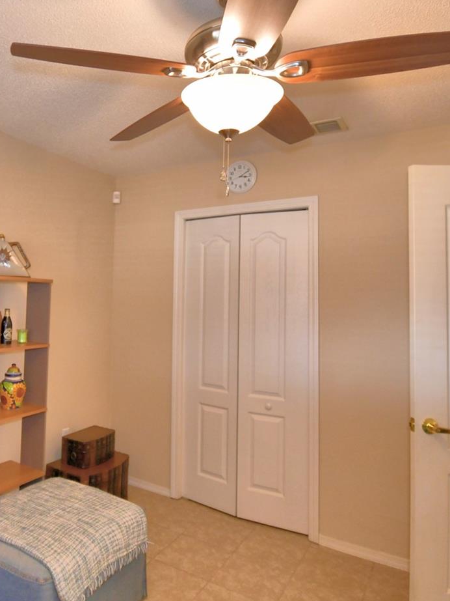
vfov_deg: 69.3
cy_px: 281
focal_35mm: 25
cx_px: 130
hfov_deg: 53.1
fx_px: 433
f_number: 4.5
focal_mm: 10
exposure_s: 1/30
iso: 400
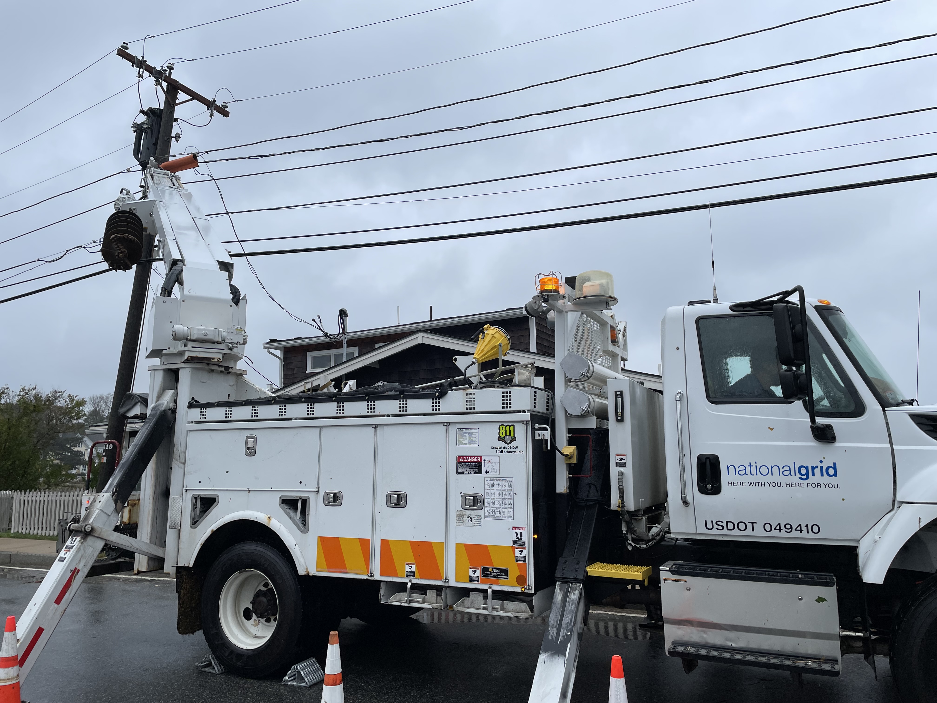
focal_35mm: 26
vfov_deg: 53.1
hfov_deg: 67.3
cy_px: 352
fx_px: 704
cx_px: 468
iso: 32
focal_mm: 4.2
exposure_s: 1/1024
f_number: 1.6
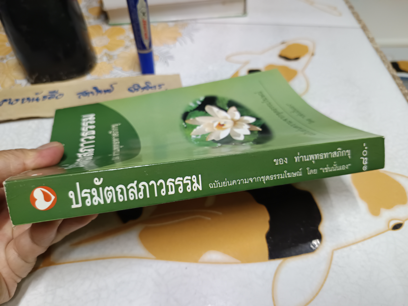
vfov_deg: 56.8
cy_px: 153
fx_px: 283
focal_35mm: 24
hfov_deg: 71.6
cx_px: 204
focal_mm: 5.31
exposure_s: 1/25
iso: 1057
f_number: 1.7
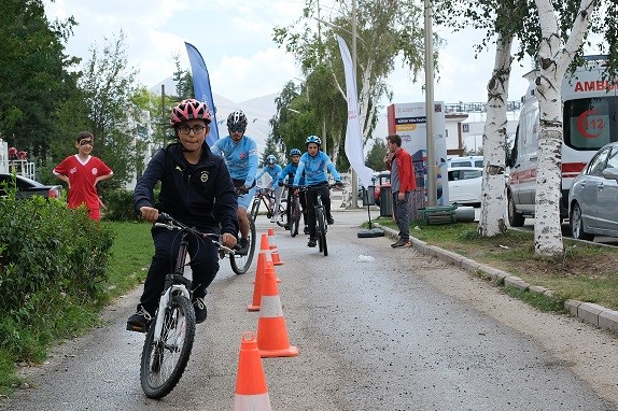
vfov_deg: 20.0
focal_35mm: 68
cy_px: 250
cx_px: 219
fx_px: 1167
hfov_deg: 29.5
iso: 320
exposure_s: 1/640
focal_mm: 33
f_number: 5
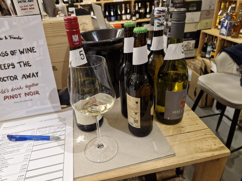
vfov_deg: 58.9
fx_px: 161
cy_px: 90
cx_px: 121
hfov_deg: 73.9
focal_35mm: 23
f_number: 1.8
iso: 80
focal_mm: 5.54
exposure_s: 1/100
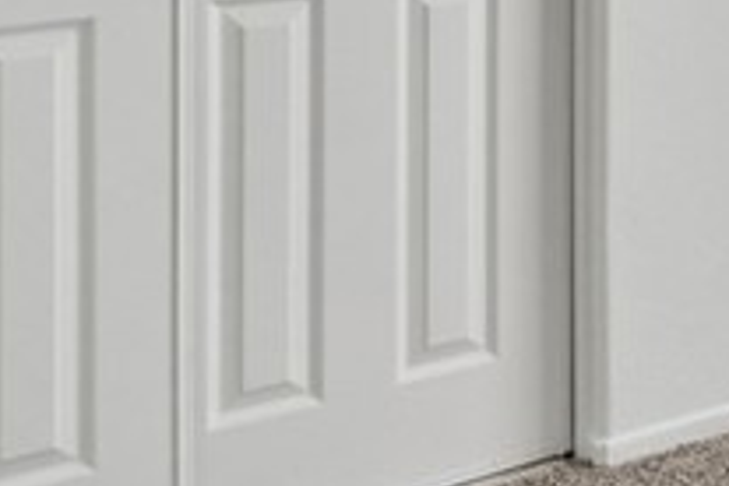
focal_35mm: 79
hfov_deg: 20.7
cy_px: -305
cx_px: 1173
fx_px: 1600
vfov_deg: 15.5
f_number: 4
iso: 400
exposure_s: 1/15
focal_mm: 16
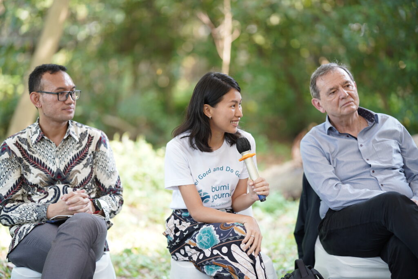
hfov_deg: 23.9
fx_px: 987
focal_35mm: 85
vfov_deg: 16.1
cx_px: 209
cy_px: 140
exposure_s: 1/200
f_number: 1.4
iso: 200
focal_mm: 85
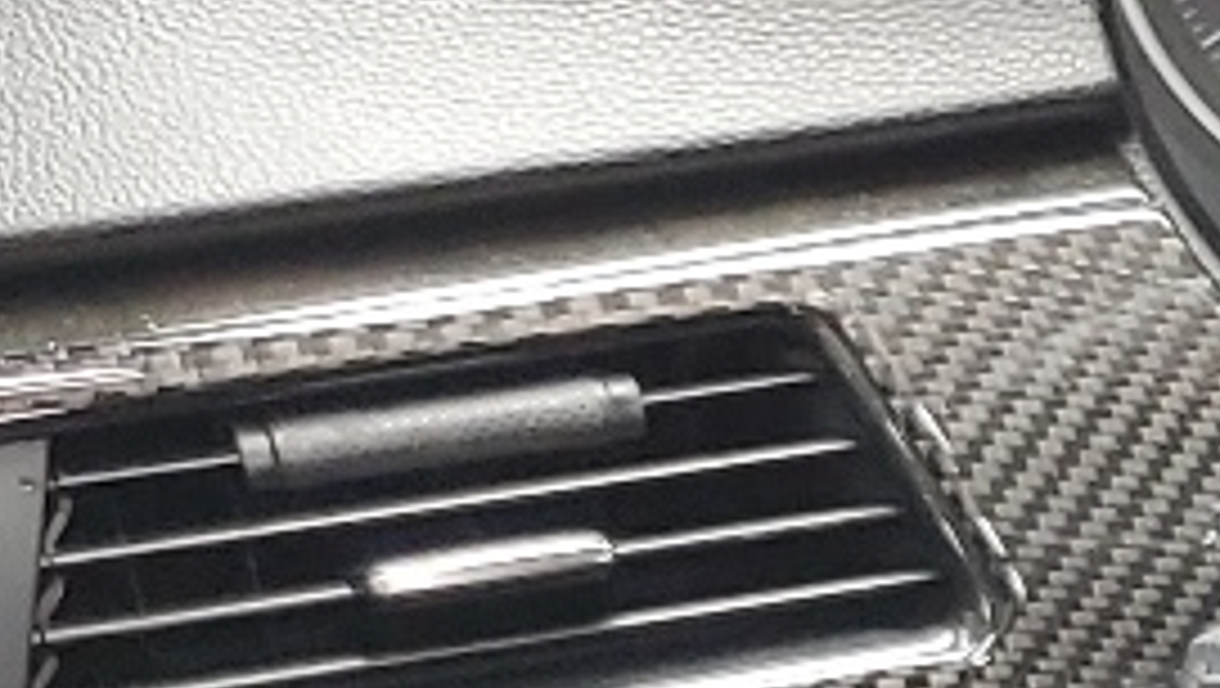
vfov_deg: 6.8
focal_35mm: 167
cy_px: 1731
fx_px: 5407
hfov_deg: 10.7
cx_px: 3079
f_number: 1.5
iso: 57
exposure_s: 1/60.2
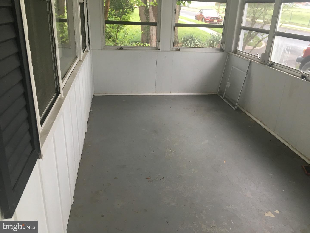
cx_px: 155
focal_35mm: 29
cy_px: 116
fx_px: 260
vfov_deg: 48.2
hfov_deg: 61.7
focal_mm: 4.15
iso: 50
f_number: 2.2
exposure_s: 1/30
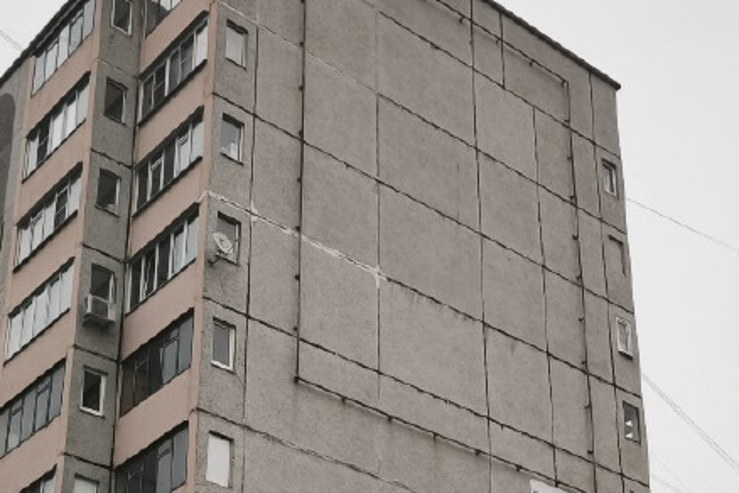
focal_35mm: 71
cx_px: 358
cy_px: 534
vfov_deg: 18.5
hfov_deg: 28.5
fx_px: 1457
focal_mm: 5.35
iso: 250
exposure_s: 1/1199
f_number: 1.7
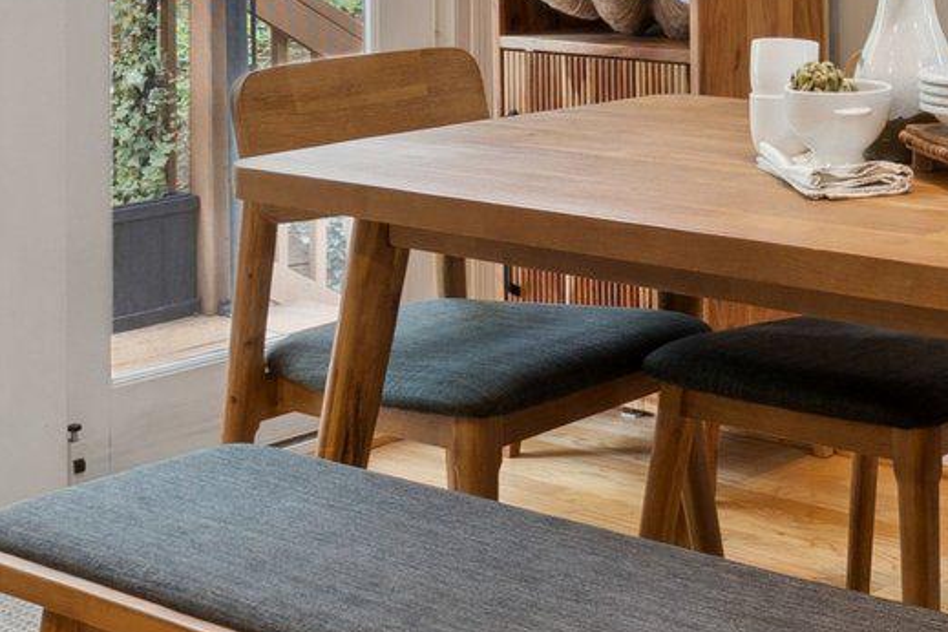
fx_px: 1975
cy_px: -123
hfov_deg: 25.9
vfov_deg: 17.4
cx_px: 904
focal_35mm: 75
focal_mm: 12.8
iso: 200
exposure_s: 1/3.33
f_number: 9
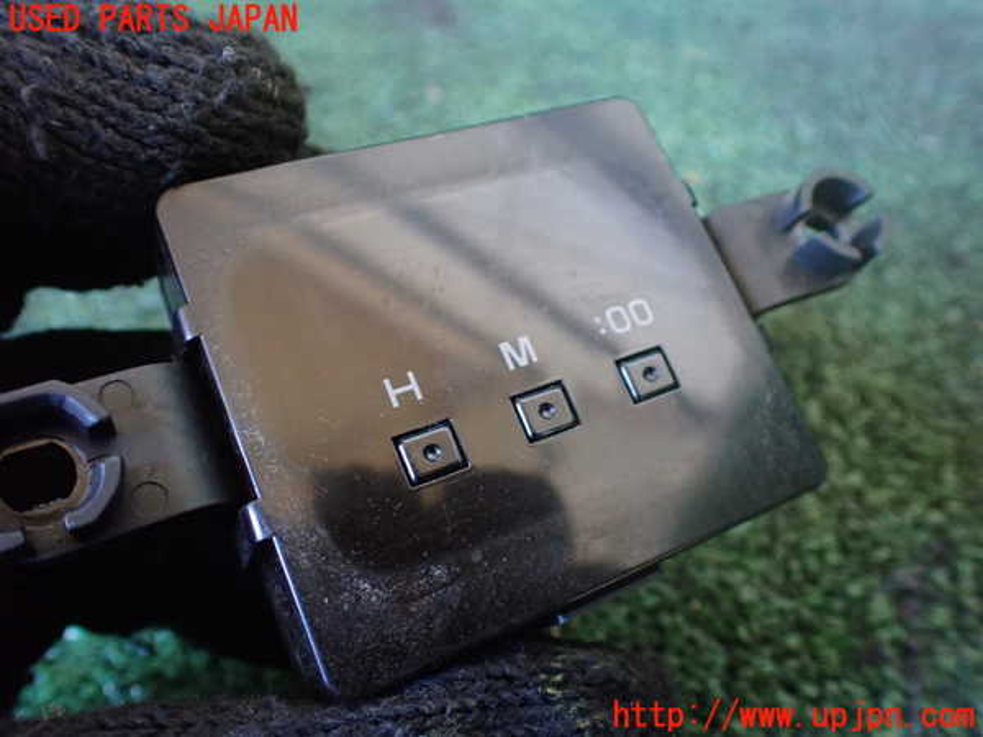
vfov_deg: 46.8
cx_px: 492
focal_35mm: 30
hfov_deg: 60.0
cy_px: 368
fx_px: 852
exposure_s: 1/30
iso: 800
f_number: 2.3
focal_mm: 5.4
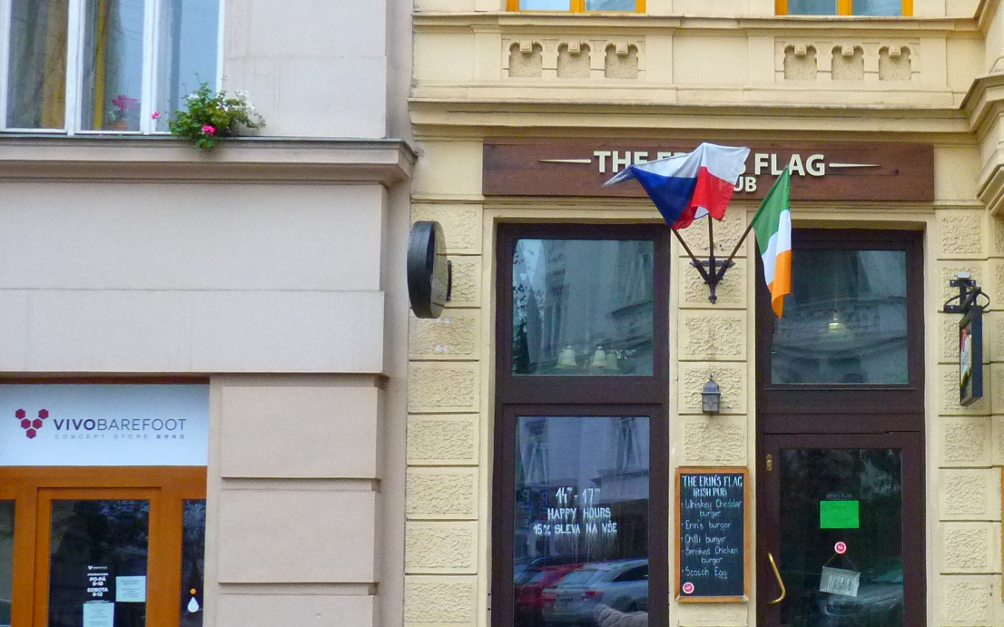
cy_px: 415
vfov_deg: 24.3
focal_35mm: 53
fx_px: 1450
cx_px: 824
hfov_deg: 36.7
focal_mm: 4.8
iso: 400
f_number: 2.8
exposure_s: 1/30
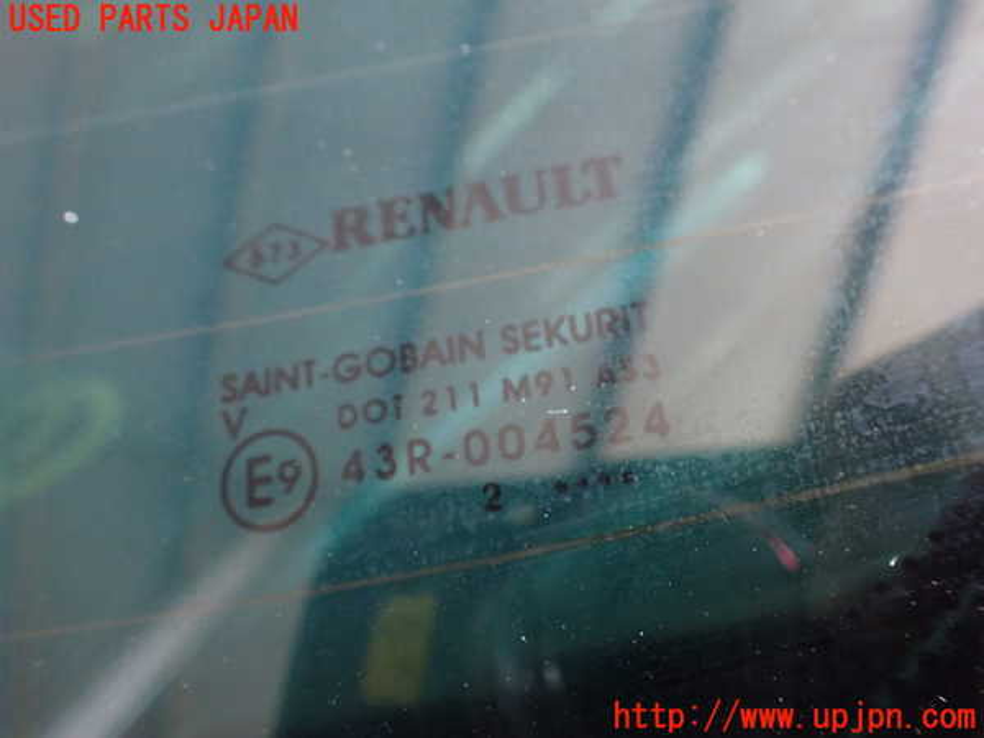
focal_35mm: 30
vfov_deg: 46.8
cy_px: 369
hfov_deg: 60.0
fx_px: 853
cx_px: 492
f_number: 2.3
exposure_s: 1/50
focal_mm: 5.4
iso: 800
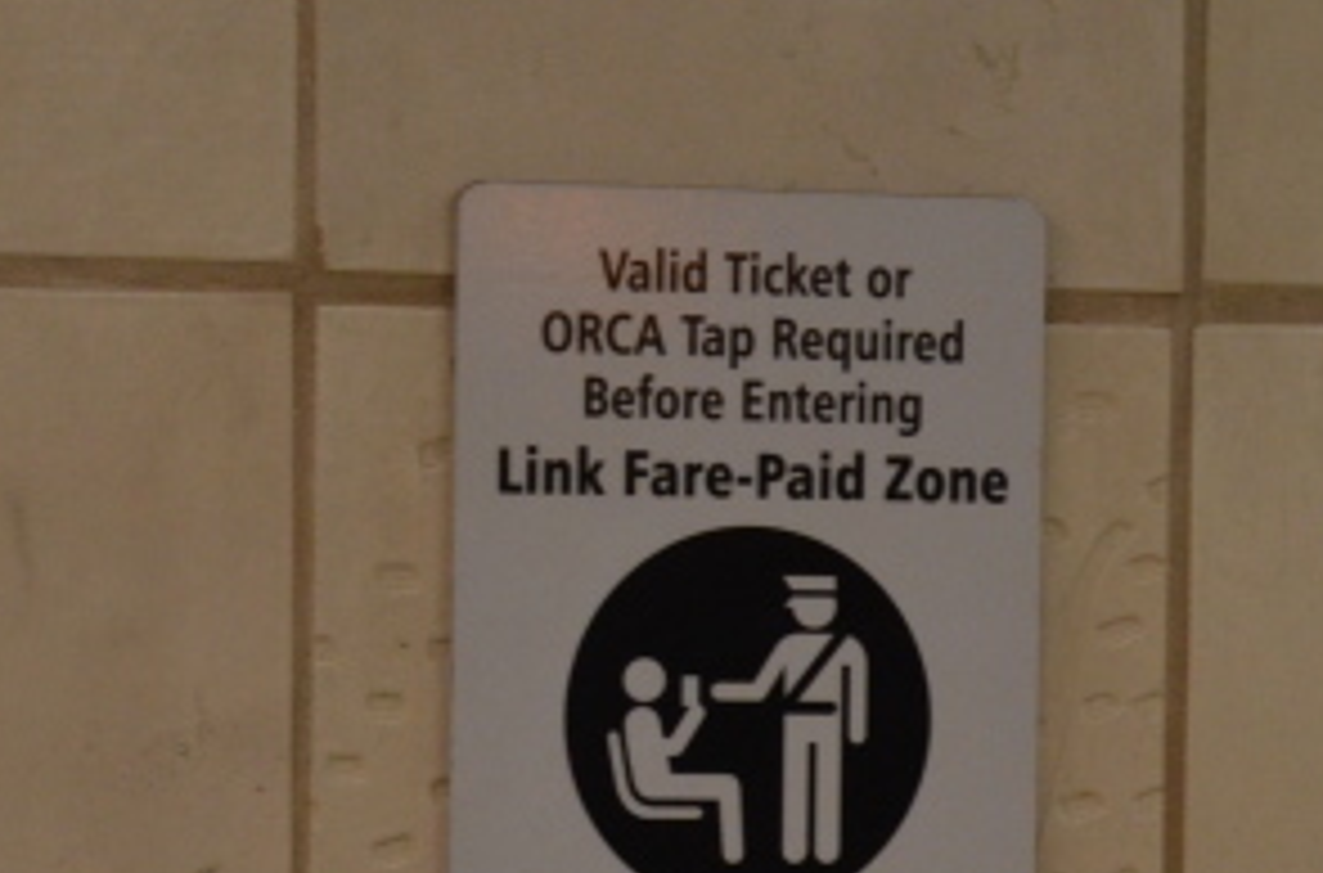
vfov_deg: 5.1
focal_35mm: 265
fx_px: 9721
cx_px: 1264
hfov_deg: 7.8
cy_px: 1159
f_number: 5
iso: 1600
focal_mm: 65
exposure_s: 1/20
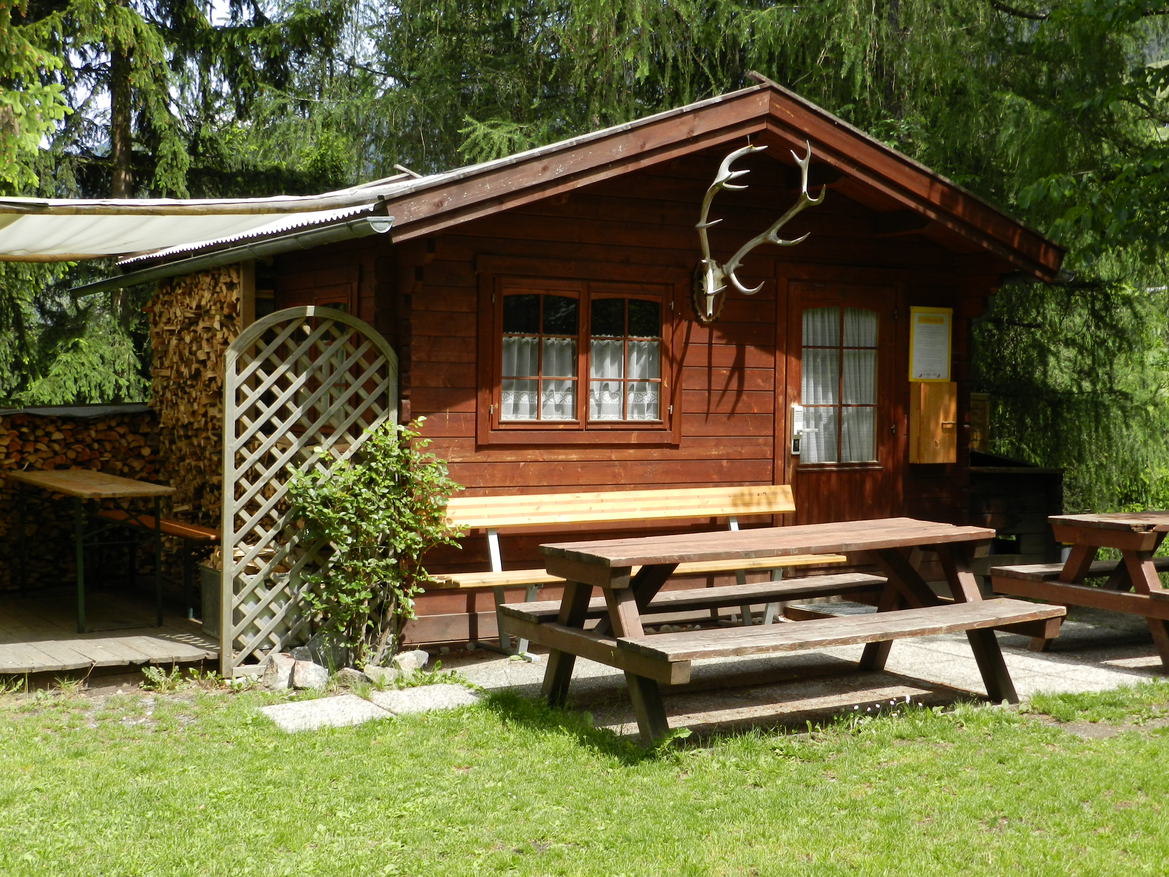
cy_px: 438
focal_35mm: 46
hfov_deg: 41.2
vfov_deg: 31.5
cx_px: 584
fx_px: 1553
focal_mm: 8.1
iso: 160
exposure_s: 1/400
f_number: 4.2
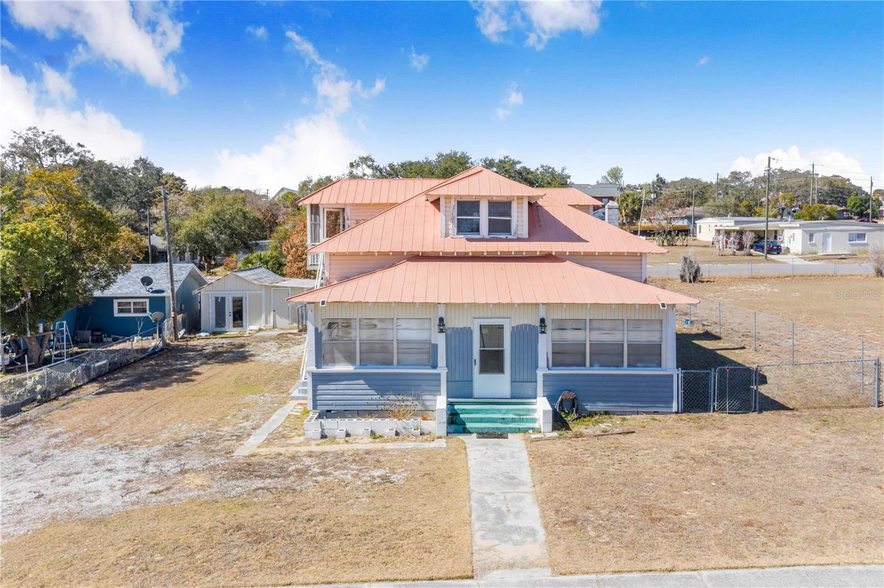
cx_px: 442
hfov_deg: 65.5
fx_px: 687
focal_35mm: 28
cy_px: 294
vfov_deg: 46.4
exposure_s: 1/500
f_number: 5.6
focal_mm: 10.26
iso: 100
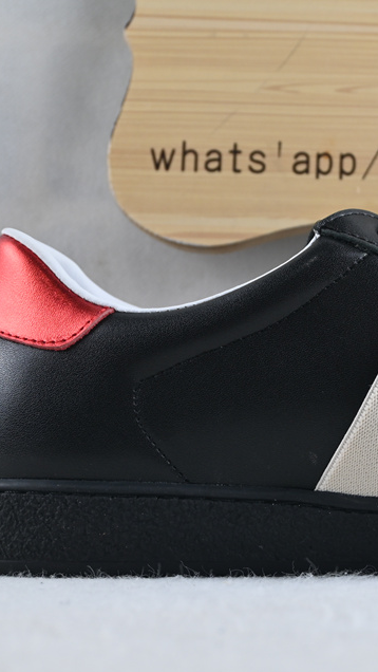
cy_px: 330
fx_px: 1585
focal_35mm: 89
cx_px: 458
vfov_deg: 23.9
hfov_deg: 13.2
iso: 100
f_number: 4.8
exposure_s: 1/40
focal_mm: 30
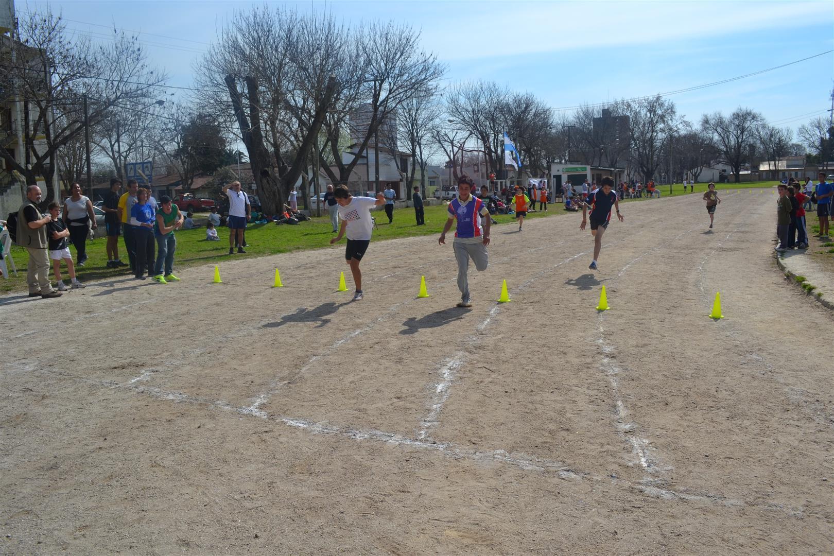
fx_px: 625
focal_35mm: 27
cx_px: 417
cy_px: 278
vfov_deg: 47.9
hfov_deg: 67.4
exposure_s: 1/320
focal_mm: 18
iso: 100
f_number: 9
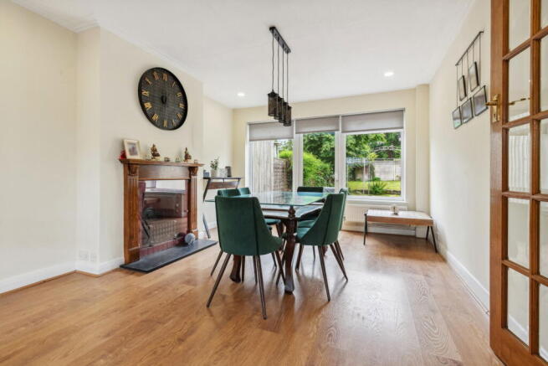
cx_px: 274
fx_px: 259
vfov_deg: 70.5
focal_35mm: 17
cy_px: 183
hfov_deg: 93.3
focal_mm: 17
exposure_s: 1/30
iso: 320
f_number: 9
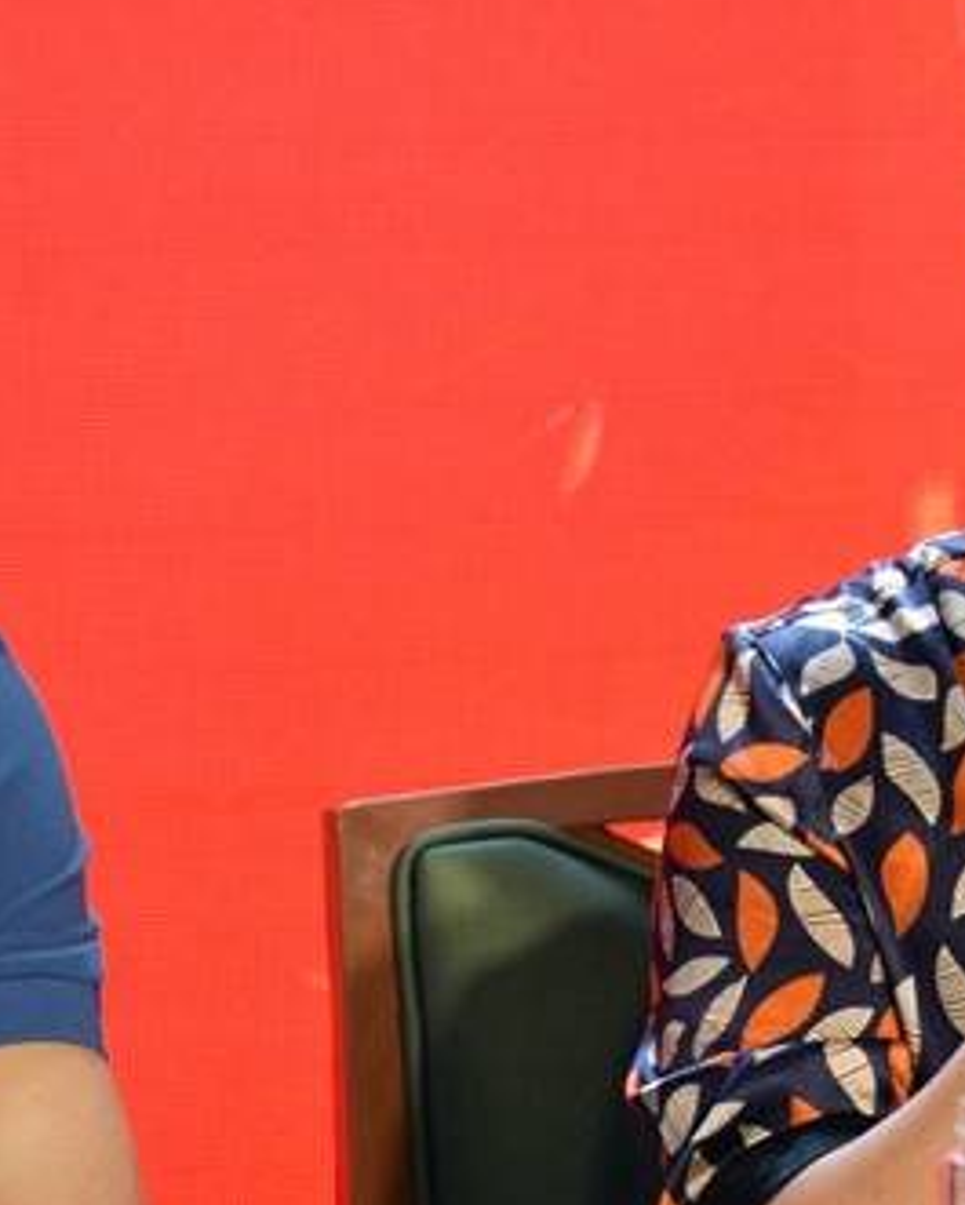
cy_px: 737
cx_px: 1245
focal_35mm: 211
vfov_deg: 9.1
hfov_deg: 7.3
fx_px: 7529
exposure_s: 1/160
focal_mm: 62
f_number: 6.3
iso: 1000
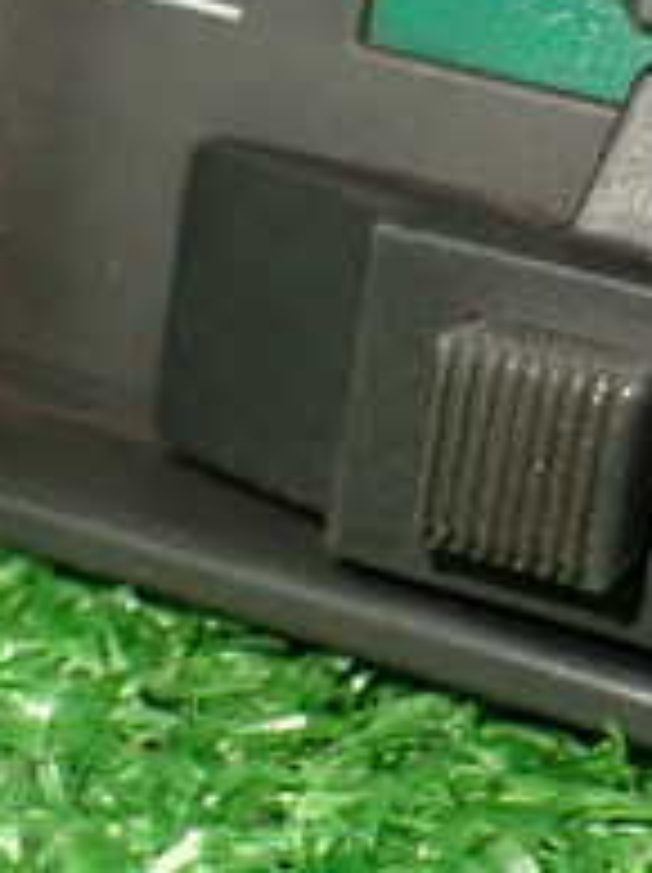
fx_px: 2341
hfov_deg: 15.6
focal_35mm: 93
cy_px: 266
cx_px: 612
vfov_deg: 21.0
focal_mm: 5.4
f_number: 2.3
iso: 500
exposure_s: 1/125
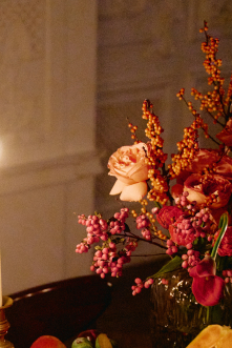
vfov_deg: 16.0
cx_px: 24
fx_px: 1207
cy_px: 362
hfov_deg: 10.9
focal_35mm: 125
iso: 8000
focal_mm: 46
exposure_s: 1/80
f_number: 2.8
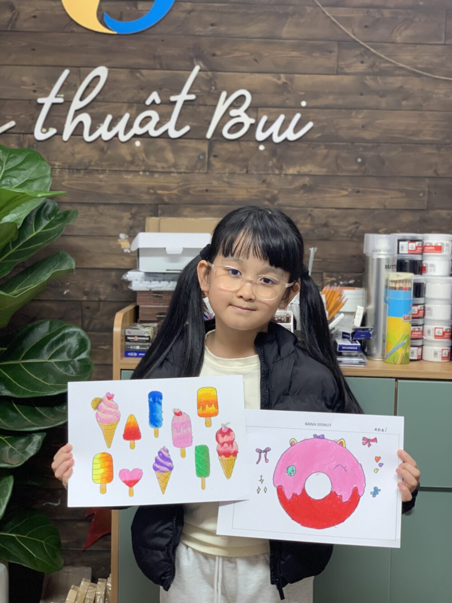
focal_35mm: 52
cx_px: 226
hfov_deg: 28.0
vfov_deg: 36.8
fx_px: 905
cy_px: 302
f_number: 2.4
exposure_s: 1/50
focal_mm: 6
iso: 100
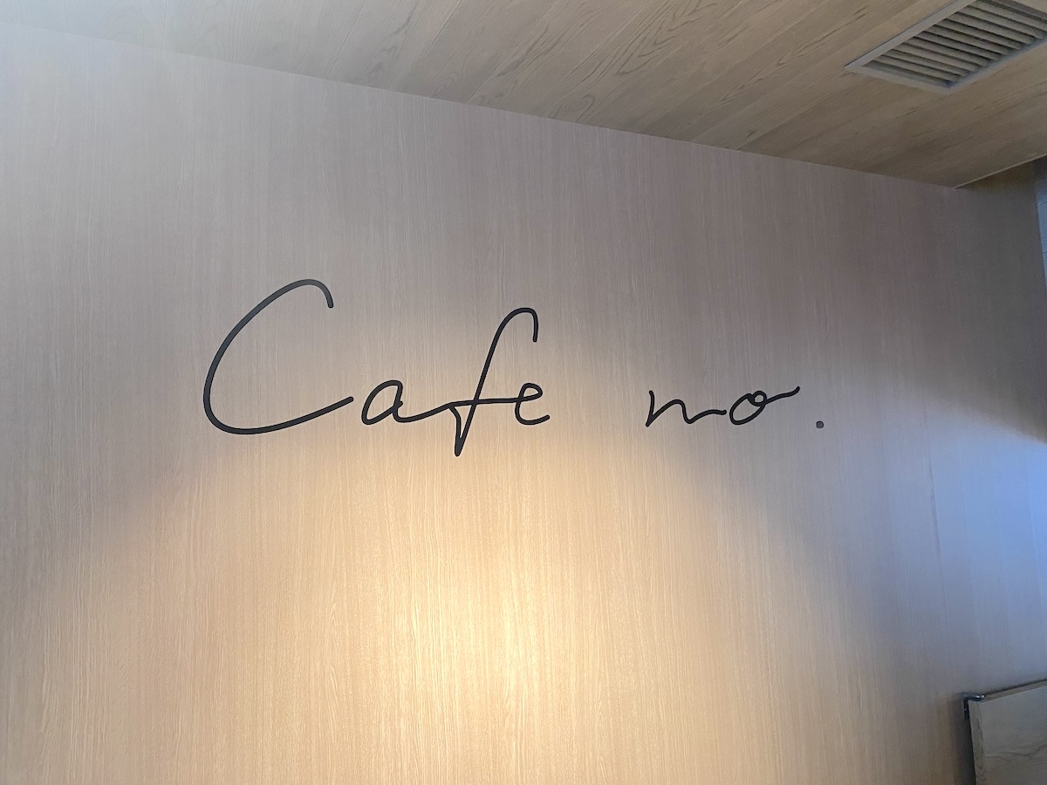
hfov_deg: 67.3
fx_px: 786
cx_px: 524
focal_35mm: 26
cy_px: 392
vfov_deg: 53.1
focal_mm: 4.25
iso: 160
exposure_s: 1/50
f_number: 1.8
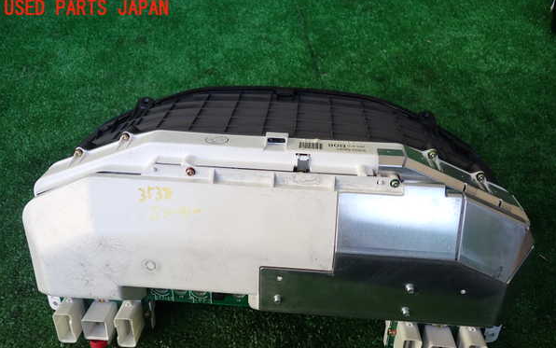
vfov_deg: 39.3
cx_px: 279
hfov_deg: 59.6
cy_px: 207
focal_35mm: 32
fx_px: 485
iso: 160
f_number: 2.3
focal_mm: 5.4
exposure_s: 1/125
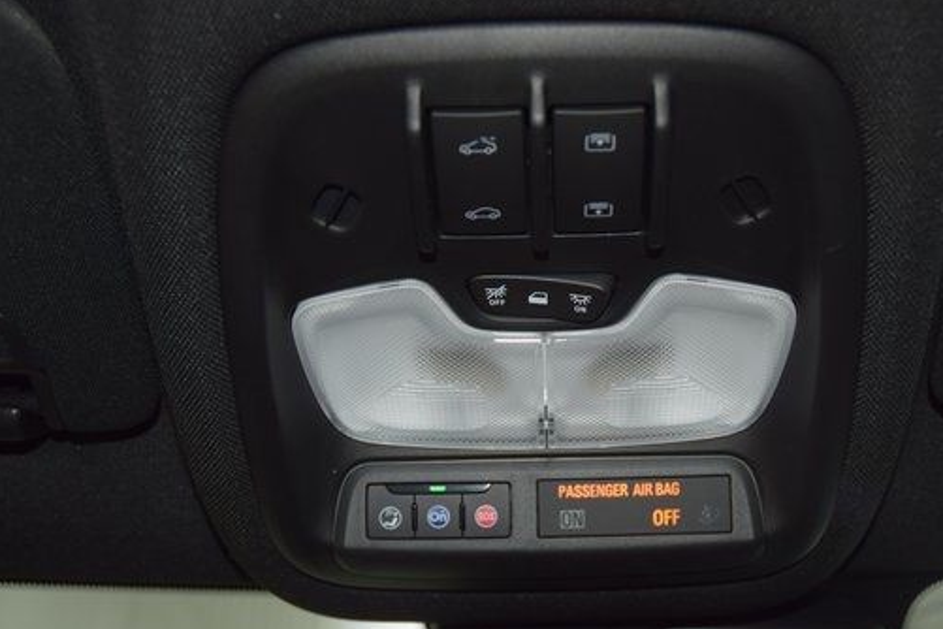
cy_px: 300
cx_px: 536
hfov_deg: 42.6
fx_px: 1205
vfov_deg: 29.2
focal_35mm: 46
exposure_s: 1/40
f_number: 3.8
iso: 360
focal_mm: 24
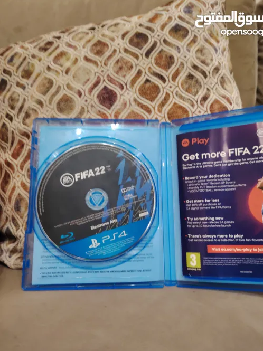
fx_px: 264
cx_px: 142
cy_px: 188
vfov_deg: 67.3
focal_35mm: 26
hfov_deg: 53.0
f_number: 1.75
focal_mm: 5.25
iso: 1012
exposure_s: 1/25
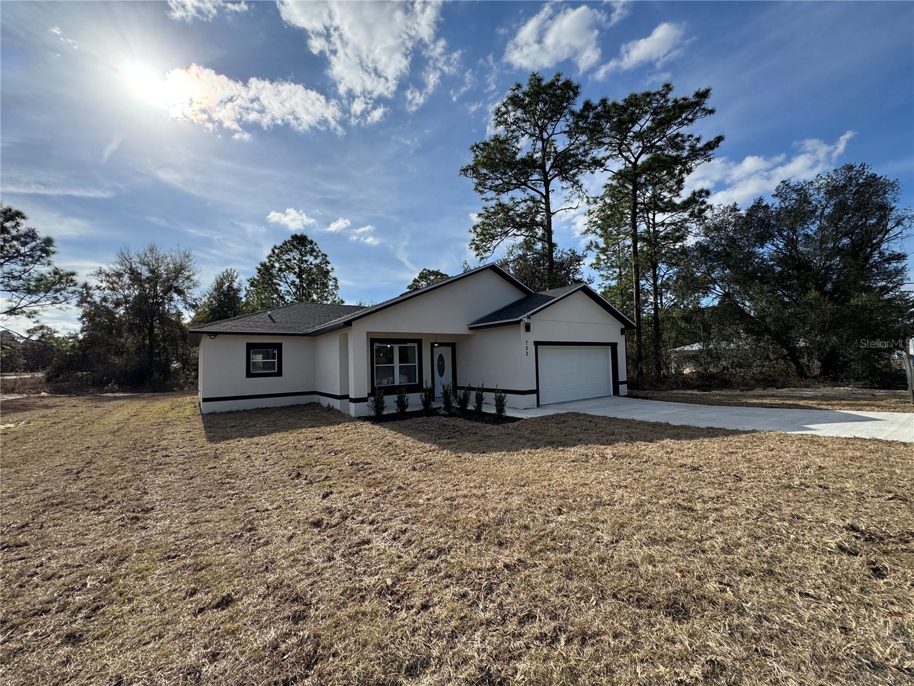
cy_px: 343
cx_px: 457
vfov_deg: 85.7
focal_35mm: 14
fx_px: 370
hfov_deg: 102.1
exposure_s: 1/2208
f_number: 2.2
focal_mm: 2.22
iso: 50
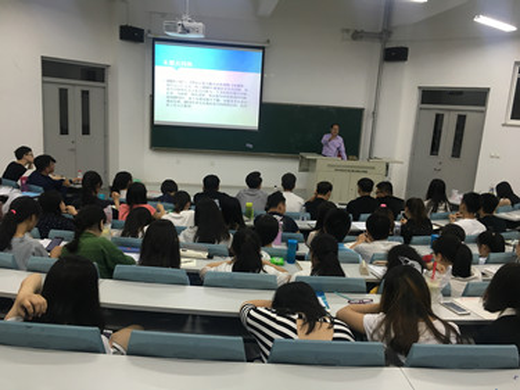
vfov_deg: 48.2
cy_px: 195
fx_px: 435
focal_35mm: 29
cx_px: 260
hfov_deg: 61.7
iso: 80
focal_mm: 4.15
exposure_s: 1/33
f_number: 2.2
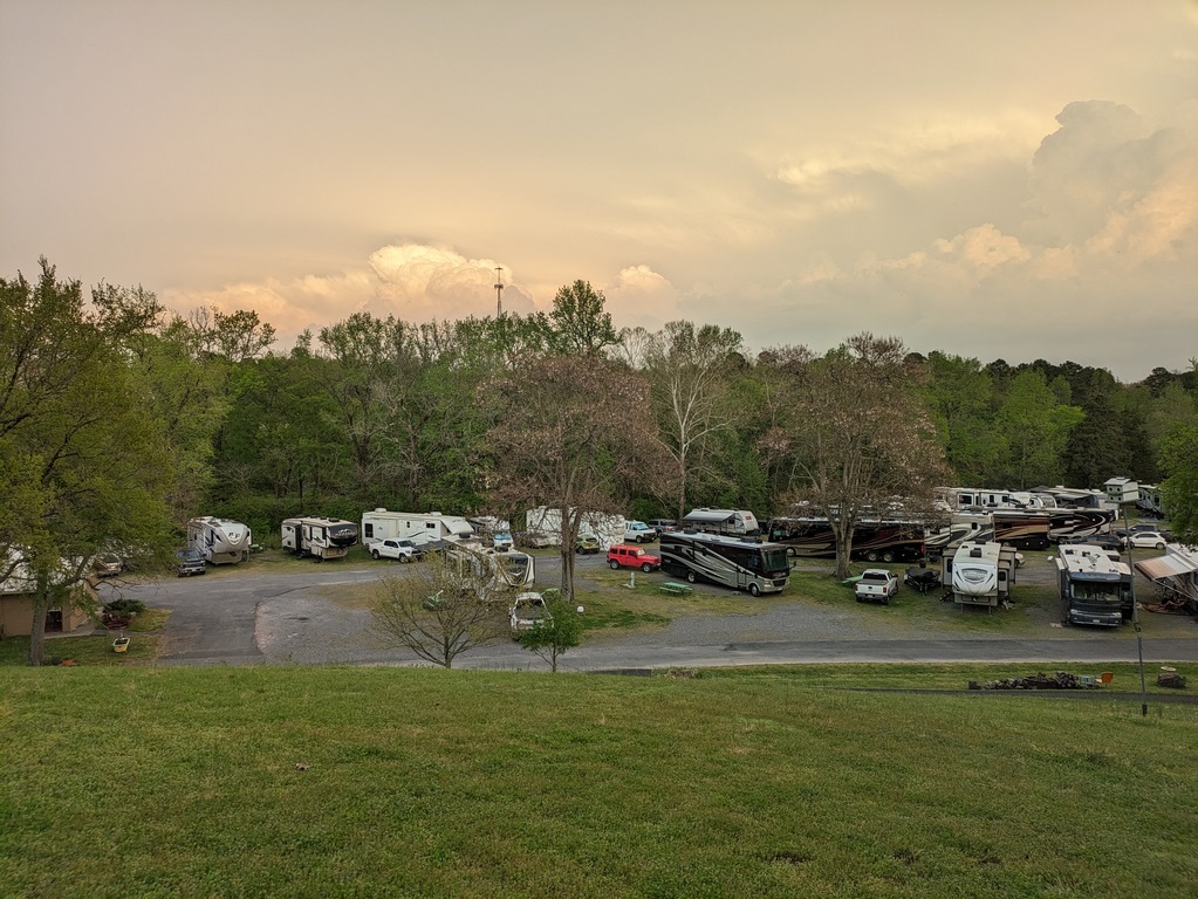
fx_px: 866
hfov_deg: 69.4
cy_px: 450
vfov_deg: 54.9
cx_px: 599
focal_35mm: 25
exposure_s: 1/217
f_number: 1.89
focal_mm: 5.43
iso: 45
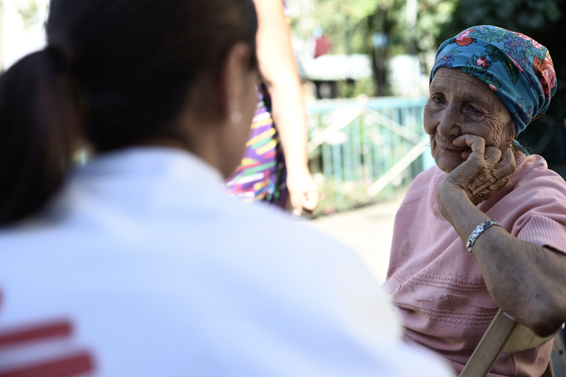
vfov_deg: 27.0
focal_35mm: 50
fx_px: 786
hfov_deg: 39.6
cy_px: 188
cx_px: 283
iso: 320
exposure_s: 1/1250
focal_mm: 50
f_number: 2.8
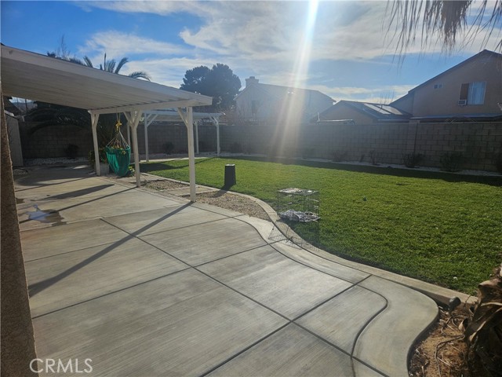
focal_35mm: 23
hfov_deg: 73.9
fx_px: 334
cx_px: 251
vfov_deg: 58.9
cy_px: 188
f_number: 1.8
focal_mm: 5.4
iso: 25
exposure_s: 1/4781
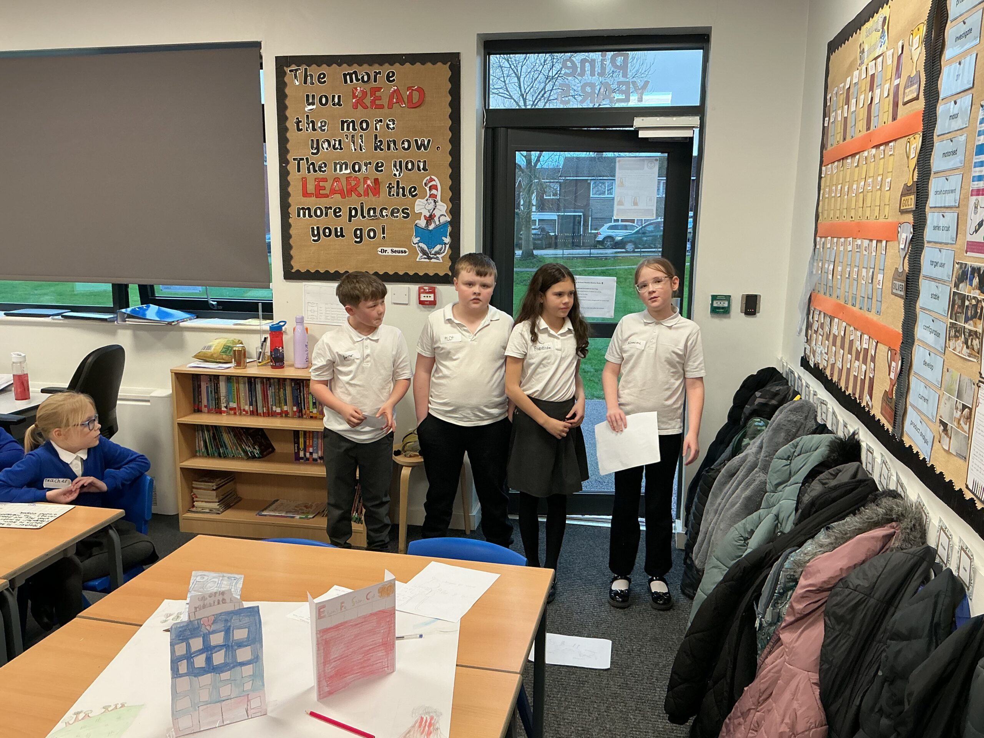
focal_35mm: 29
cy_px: 369
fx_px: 824
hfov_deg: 61.7
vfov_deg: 48.2
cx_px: 492
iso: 80
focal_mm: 3
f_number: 1.8
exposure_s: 1/60
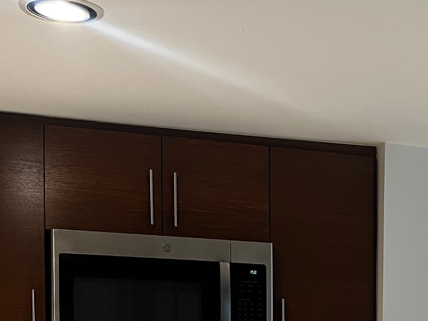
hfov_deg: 24.0
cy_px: 401
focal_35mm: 79
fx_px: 977
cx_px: 395
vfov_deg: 17.6
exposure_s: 1/60
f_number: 1.5
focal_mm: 5.7
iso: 125
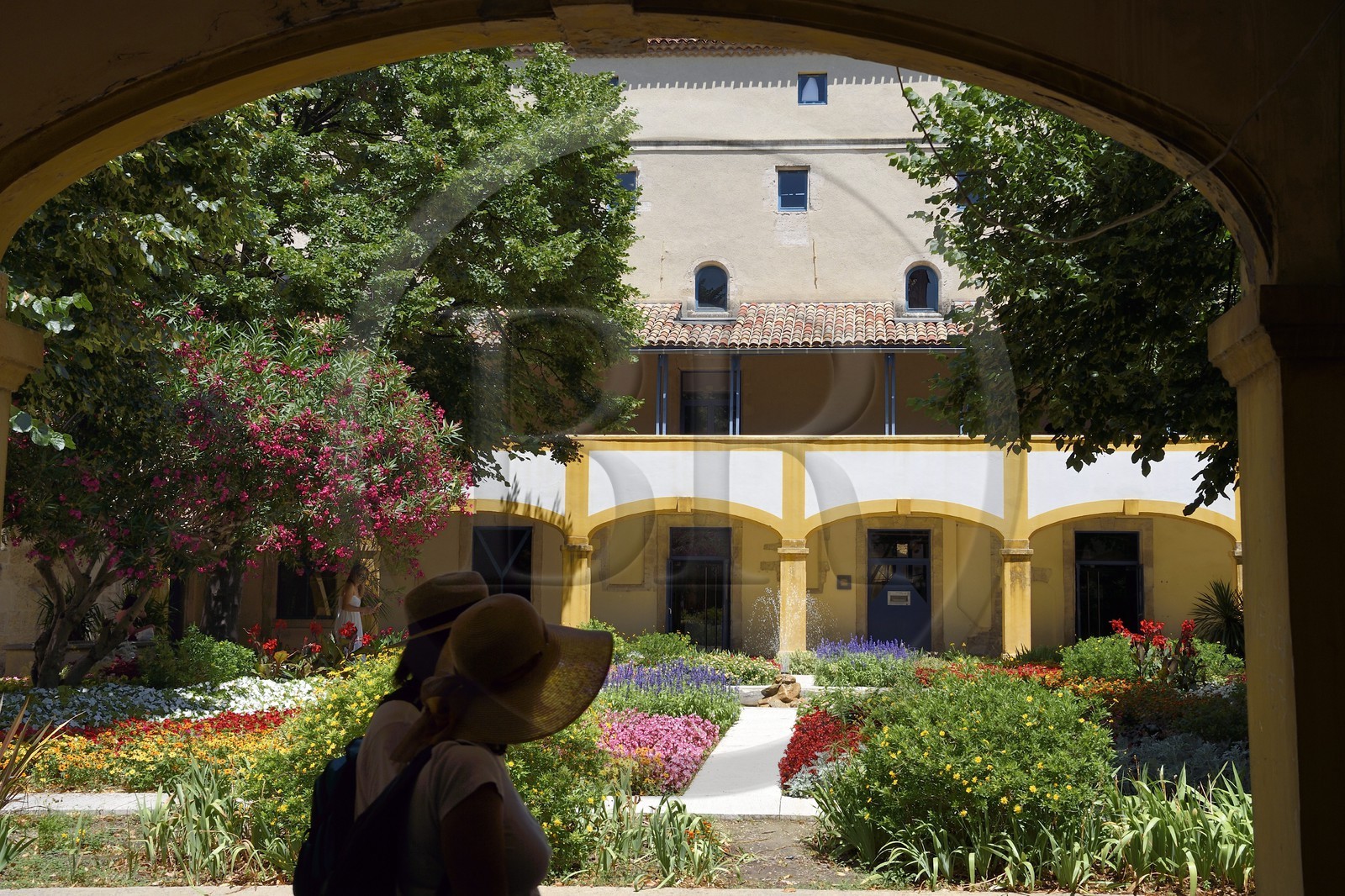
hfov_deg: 43.6
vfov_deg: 29.9
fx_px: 1681
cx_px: 672
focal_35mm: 45
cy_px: 448
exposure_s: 1/250
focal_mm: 45
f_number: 14
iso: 200
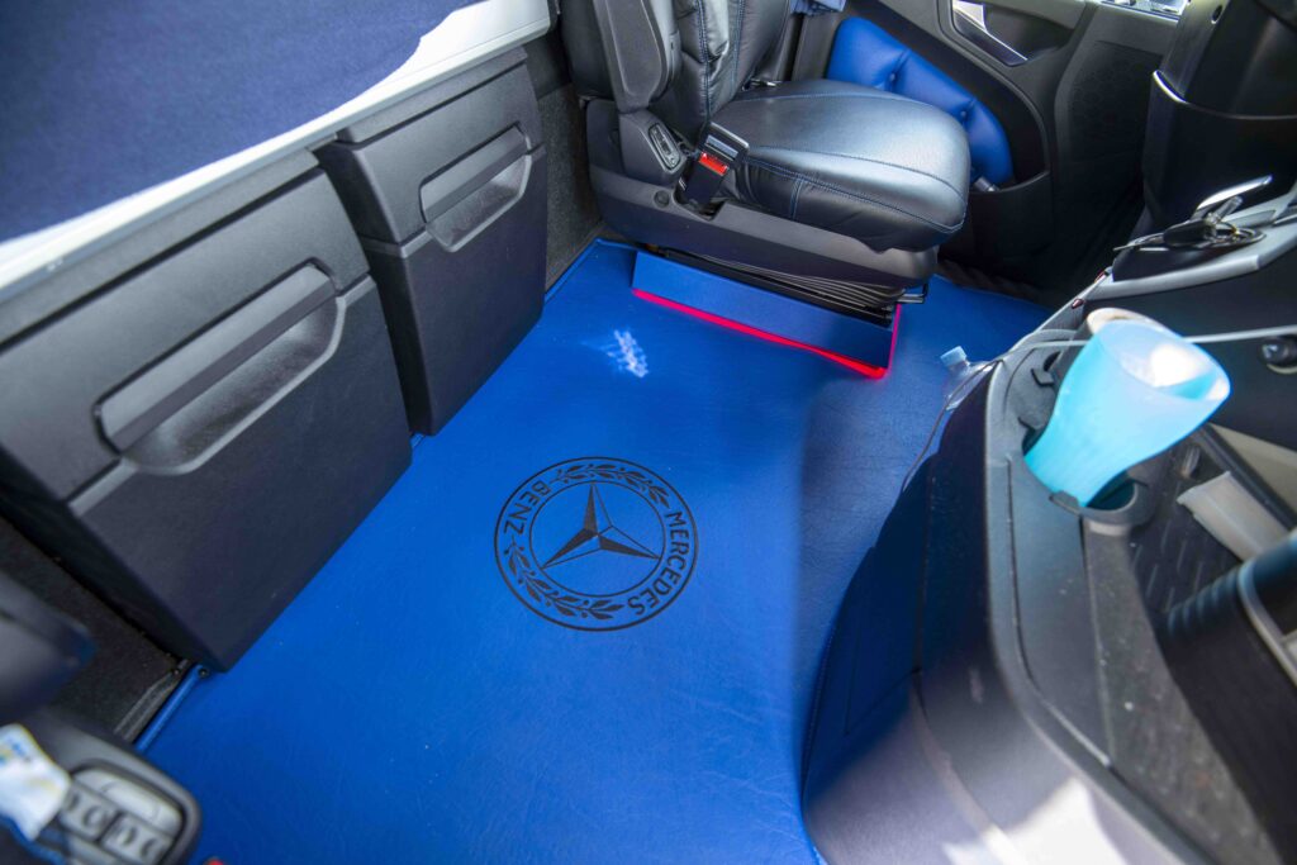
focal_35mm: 16
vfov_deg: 73.8
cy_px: 432
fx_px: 576
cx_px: 648
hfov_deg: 96.7
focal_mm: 16
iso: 640
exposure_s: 1/40
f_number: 4
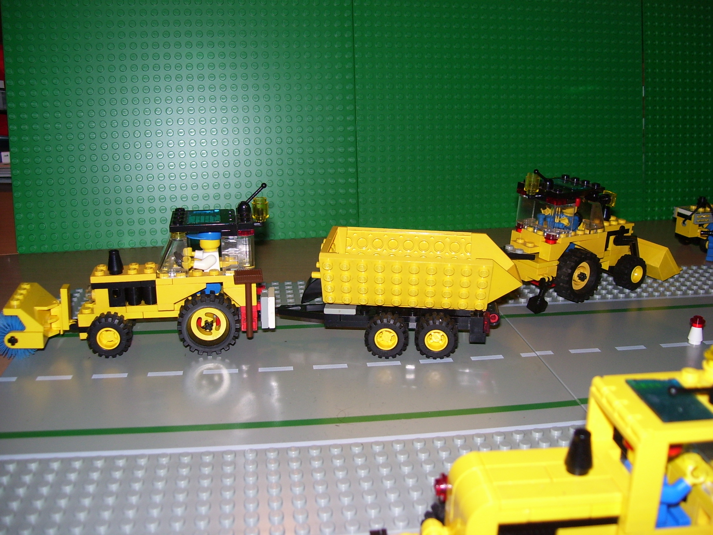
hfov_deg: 51.4
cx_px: 356
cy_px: 268
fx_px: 742
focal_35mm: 36
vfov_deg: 39.7
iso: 80
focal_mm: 6
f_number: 2.7
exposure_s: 1/60
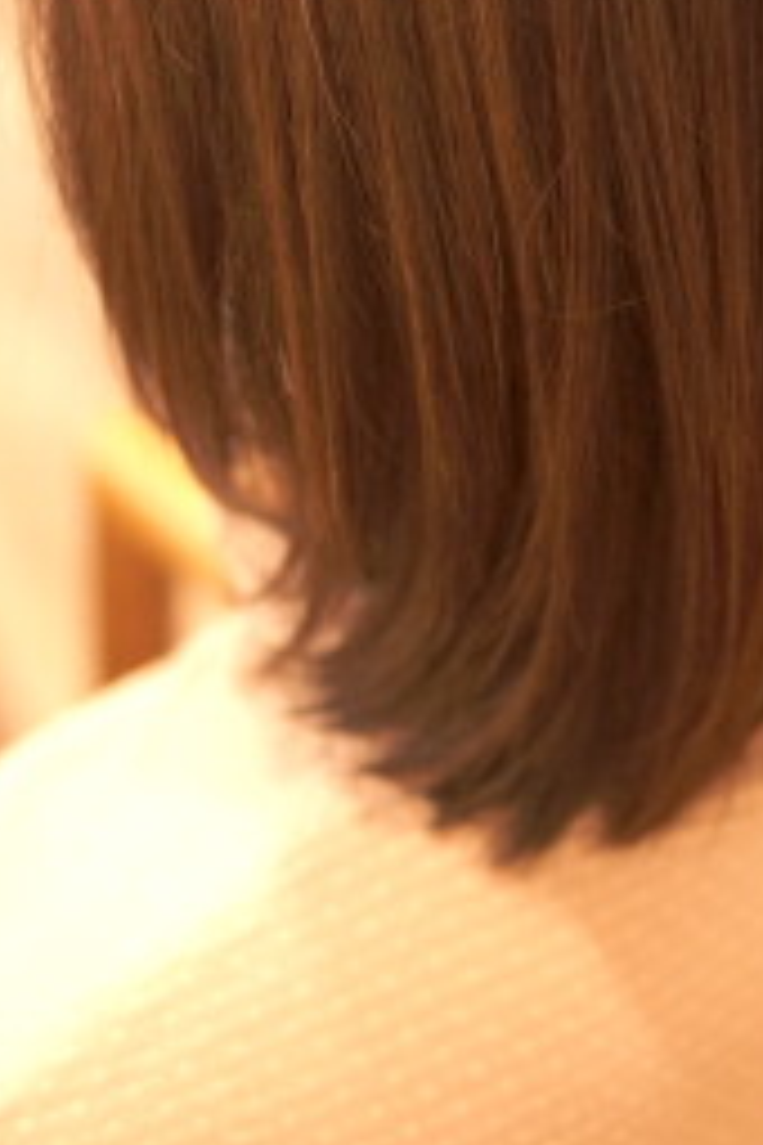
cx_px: 714
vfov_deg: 19.6
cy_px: 193
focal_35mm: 103
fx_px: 3274
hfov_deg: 13.2
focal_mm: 35
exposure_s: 1/250
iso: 800
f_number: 2.2
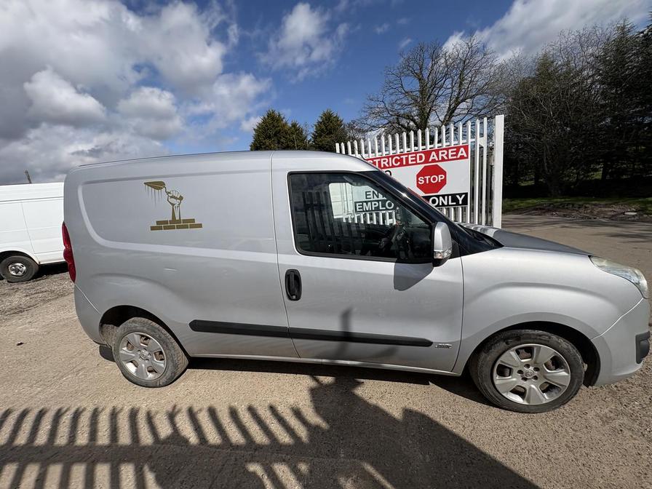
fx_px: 264
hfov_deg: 102.1
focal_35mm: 14
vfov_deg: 85.7
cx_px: 326
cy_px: 244
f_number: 2.2
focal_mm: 2.22
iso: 50
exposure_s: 1/4132
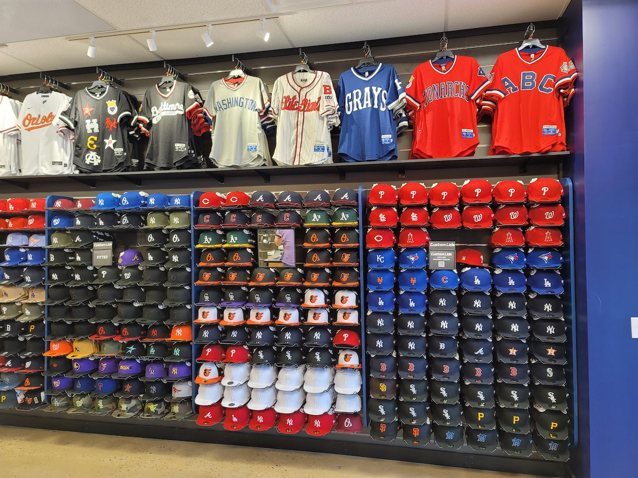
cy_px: 239
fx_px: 461
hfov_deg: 69.4
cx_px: 319
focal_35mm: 25
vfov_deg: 54.9
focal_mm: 7
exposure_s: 1/60
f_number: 1.8
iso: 200
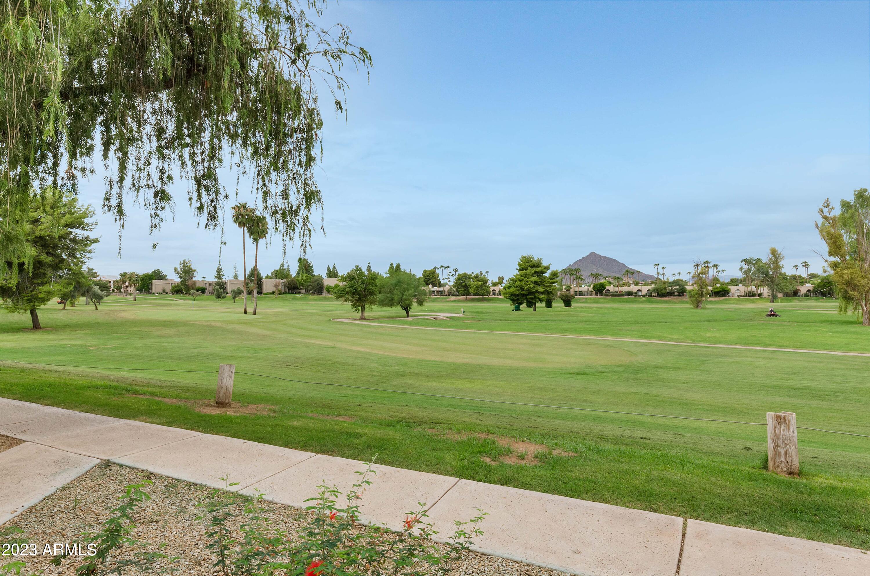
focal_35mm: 20
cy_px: 288
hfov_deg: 85.5
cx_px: 435
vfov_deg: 63.0
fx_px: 470
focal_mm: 13
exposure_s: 1/250
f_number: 16
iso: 320
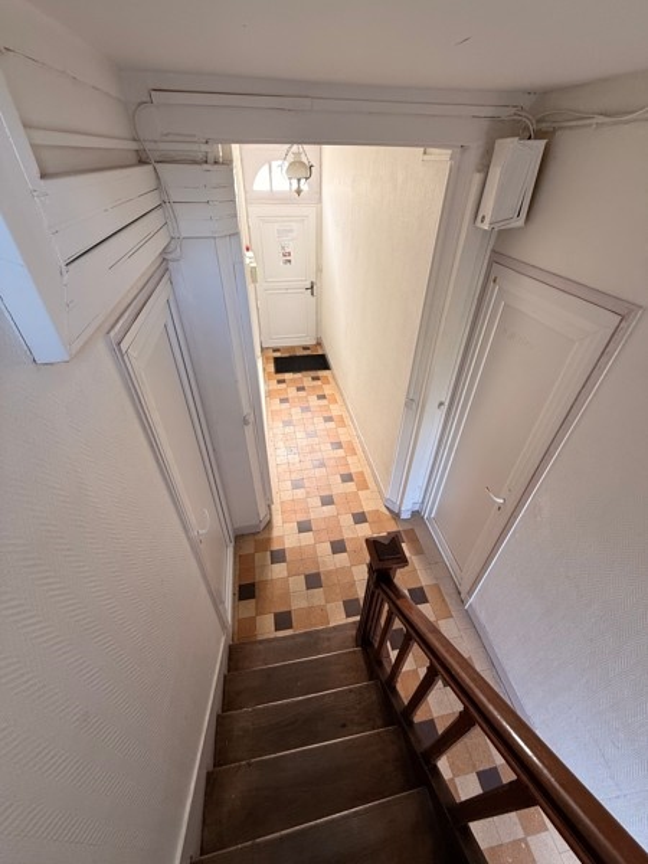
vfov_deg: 102.1
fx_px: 349
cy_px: 432
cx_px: 324
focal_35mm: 14
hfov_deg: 85.7
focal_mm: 2.22
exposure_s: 1/99
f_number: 2.2
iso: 125
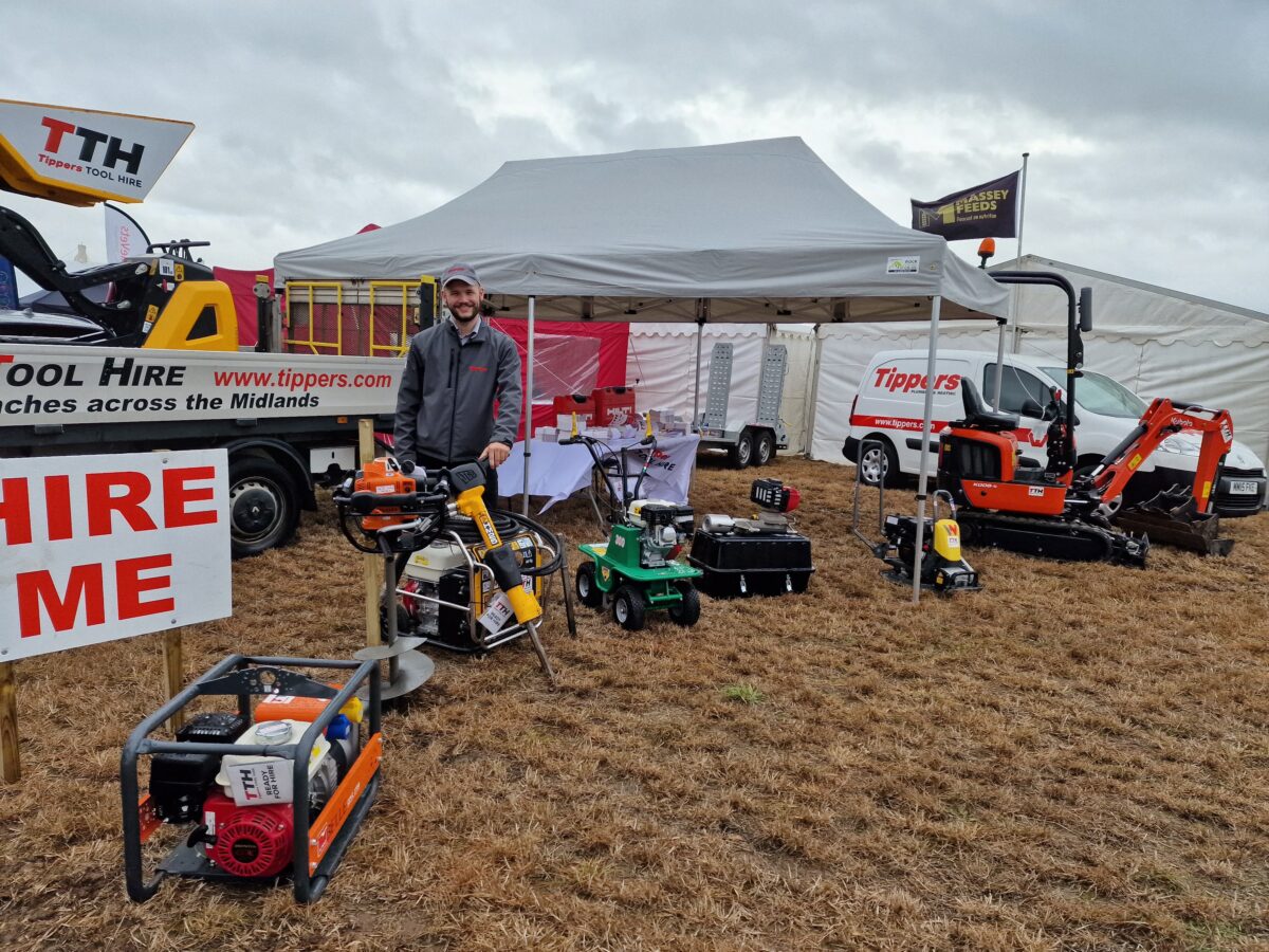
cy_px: 476
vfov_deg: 58.9
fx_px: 843
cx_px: 634
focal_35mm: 23
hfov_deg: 73.9
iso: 50
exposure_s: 1/279
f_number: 1.8
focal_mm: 6.4
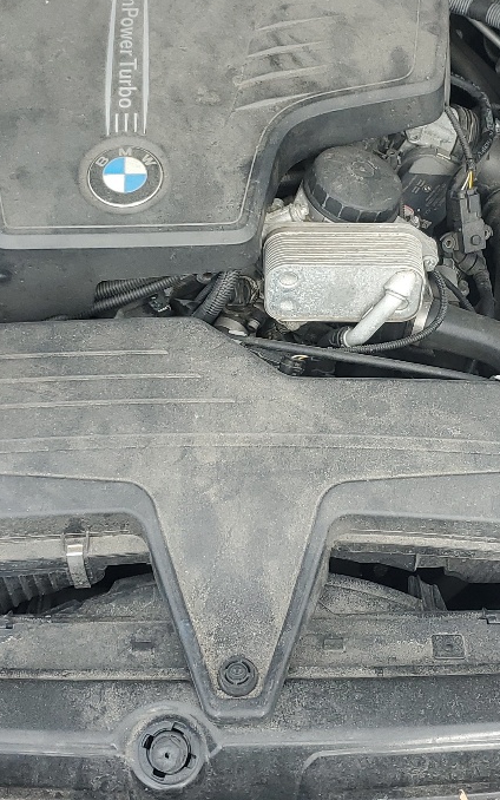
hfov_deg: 20.0
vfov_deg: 31.4
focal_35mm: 65
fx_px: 1417
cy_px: 301
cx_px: 244
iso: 50
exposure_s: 1/476
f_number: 1.5
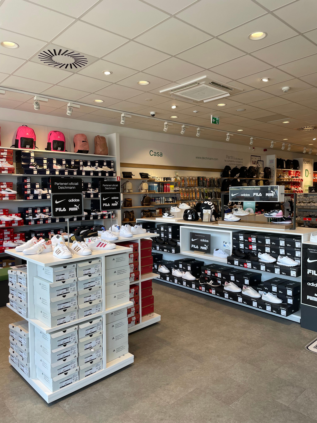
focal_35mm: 26
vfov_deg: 67.3
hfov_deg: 53.1
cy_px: 212
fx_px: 317
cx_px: 158
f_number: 1.6
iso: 32
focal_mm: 4.2
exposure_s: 1/147
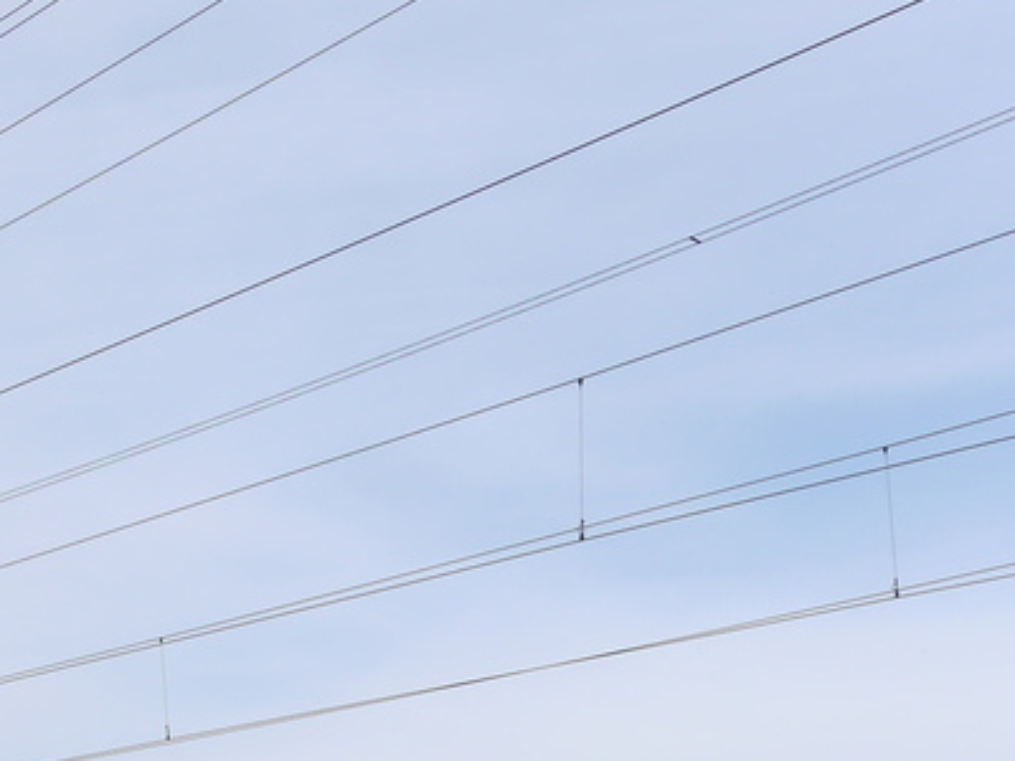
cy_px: 1005
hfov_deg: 19.7
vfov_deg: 15.6
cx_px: -368
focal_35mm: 90
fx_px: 2639
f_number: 7.1
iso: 160
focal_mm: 15
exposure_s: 1/400
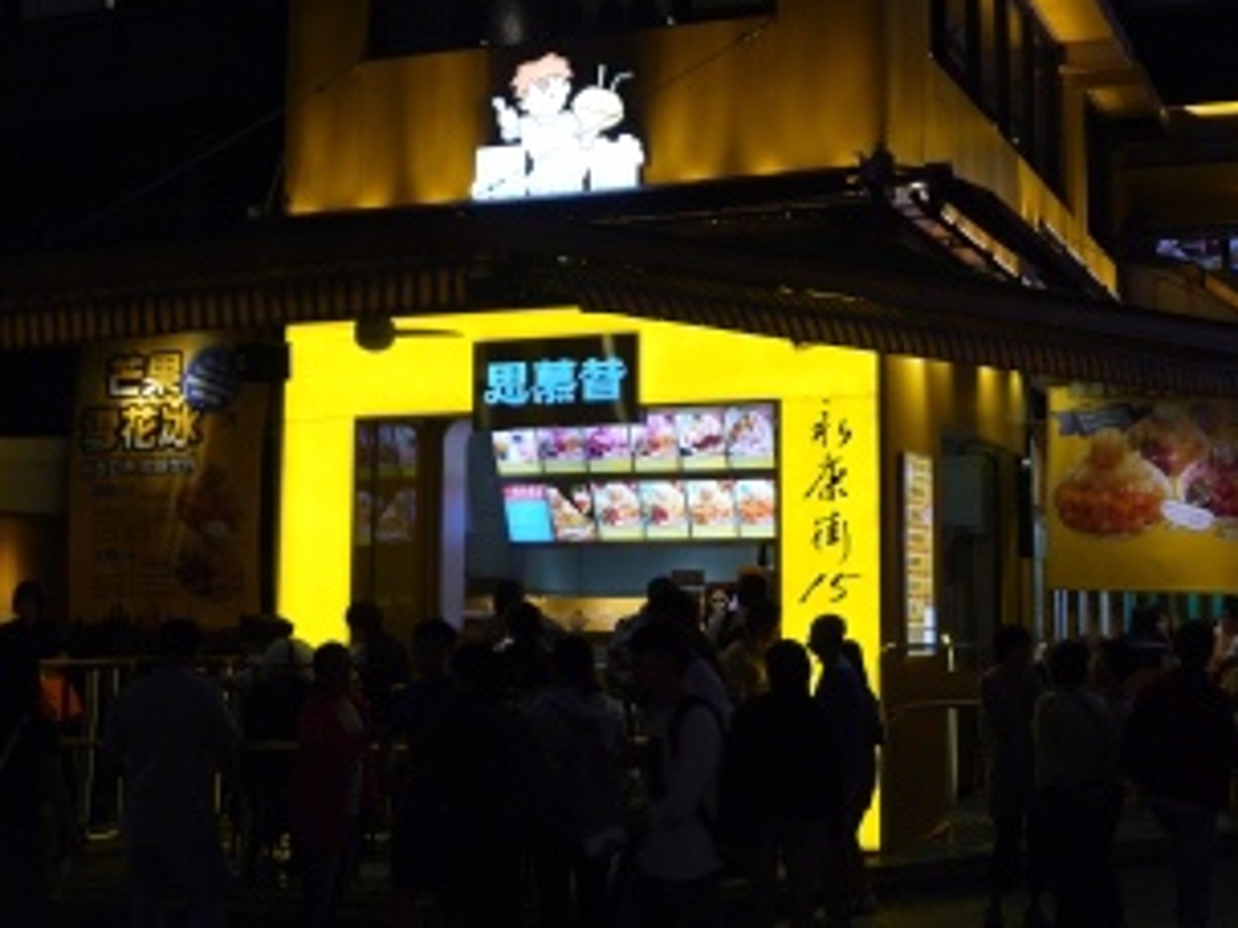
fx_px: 2003
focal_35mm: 56
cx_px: 741
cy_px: 387
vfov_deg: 26.1
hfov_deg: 34.2
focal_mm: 19
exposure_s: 1/60
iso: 200
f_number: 4.3
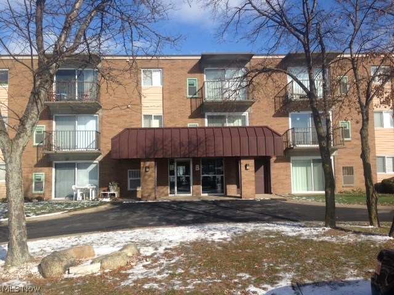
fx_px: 376
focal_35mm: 33
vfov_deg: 42.9
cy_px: 148
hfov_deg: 55.4
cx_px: 197
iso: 50
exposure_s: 1/1466
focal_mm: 4.12
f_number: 2.4
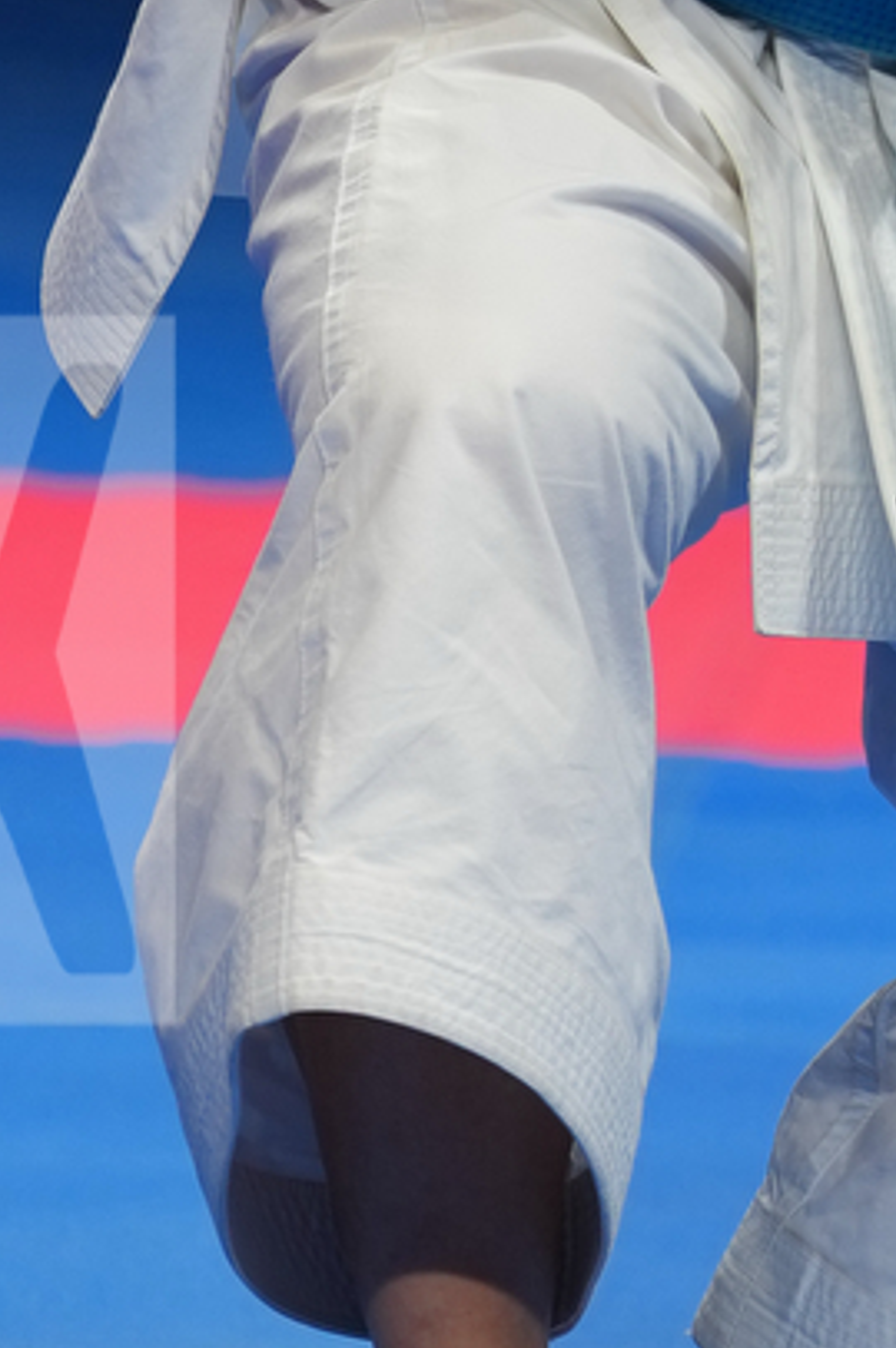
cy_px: -711
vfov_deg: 2.4
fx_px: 32720
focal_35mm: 875
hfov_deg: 1.6
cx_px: 1185
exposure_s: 1/500
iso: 250
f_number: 2.8
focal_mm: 148
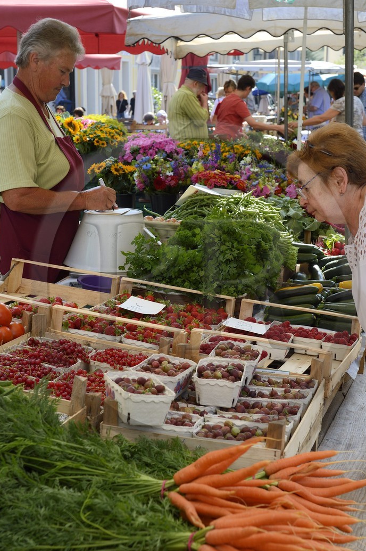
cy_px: 285
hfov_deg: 20.0
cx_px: 194
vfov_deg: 29.7
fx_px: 1039
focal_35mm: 68
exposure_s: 1/200
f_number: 7.1
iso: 200
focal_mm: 44
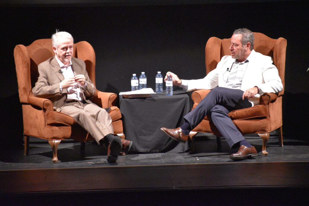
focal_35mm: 270
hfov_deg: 7.6
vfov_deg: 5.1
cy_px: 103
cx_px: 154
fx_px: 2318
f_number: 5.3
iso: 6400
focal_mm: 180
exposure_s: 1/125
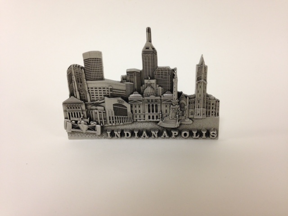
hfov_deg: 55.4
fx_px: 275
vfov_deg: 42.9
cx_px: 144
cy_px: 108
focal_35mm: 33
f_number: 2.4
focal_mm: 4.12
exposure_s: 1/20
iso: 80
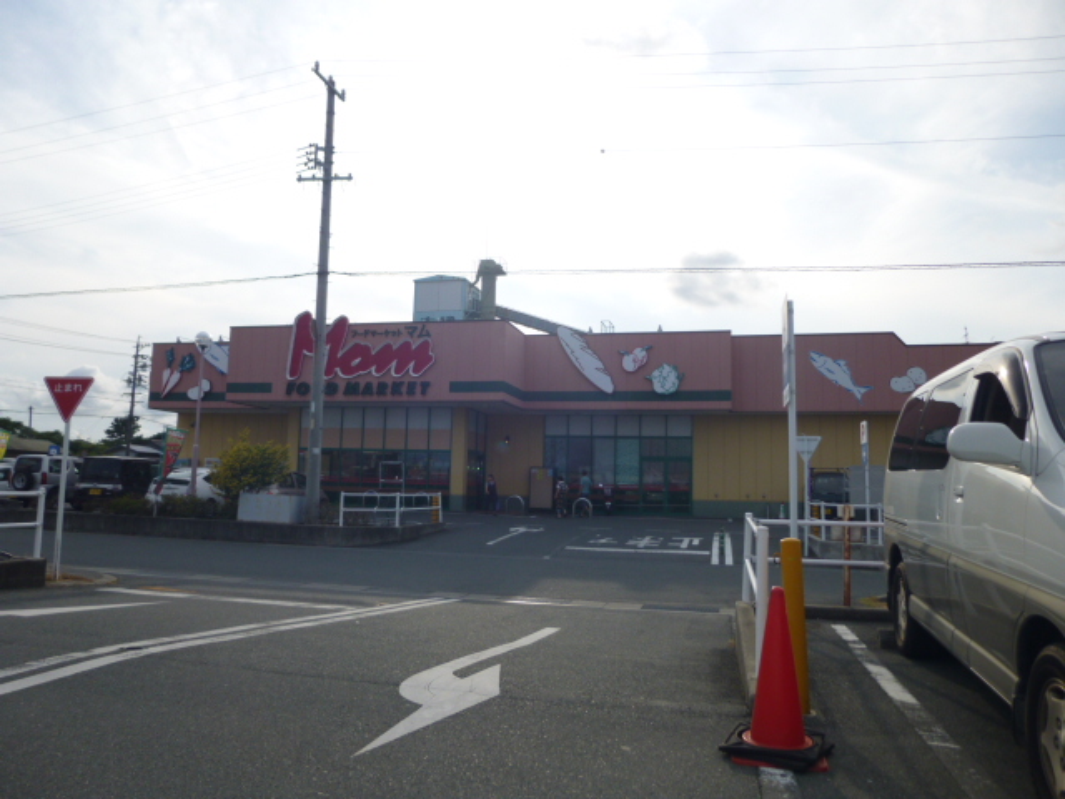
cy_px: 400
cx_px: 532
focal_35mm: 25
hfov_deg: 69.4
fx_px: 769
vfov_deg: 54.9
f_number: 9
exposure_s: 1/200
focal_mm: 4.5
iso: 100
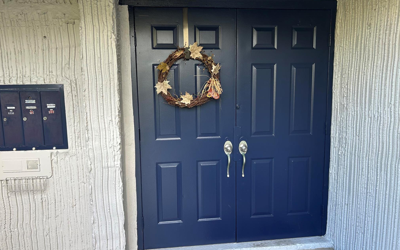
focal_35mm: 28
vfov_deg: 44.5
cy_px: 126
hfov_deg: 66.5
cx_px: 199
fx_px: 305
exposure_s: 1/121
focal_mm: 5.7
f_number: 1.5
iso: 40
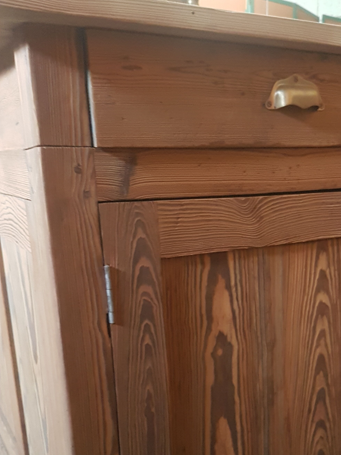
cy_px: 294
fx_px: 525
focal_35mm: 40
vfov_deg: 46.2
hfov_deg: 35.2
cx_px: 252
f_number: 1.7
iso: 320
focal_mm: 4.2
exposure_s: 1/10
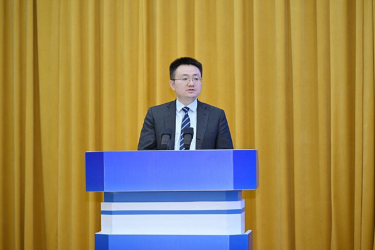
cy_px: 125
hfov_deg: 15.2
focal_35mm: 135
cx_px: 188
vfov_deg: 10.2
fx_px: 1406
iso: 1000
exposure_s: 1/250
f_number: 3.5
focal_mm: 135
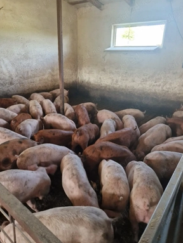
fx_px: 169
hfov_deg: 56.9
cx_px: 93
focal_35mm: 24
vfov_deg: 71.5
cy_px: 119
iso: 320
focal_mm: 5.4
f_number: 1.8
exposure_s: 1/100
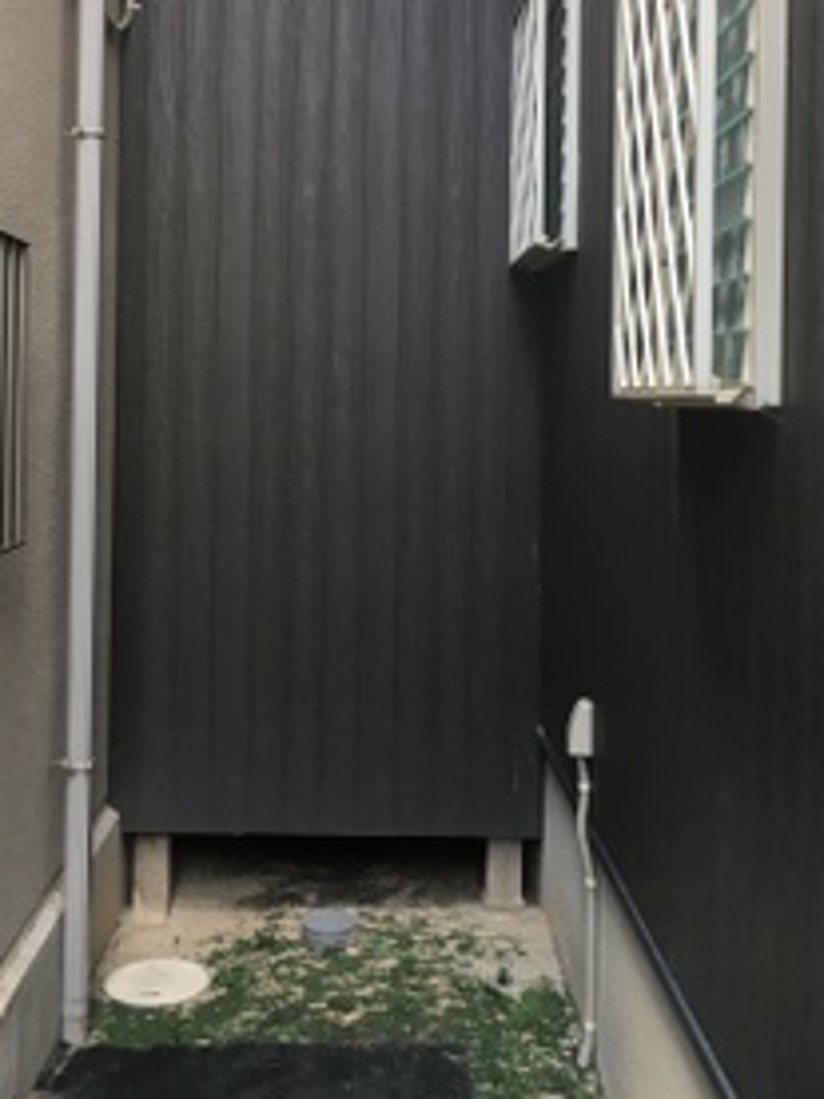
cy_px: 386
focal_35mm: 42
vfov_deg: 44.3
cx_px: 342
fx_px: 1333
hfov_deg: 34.3
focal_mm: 4.15
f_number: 2.2
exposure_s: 1/40
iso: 25
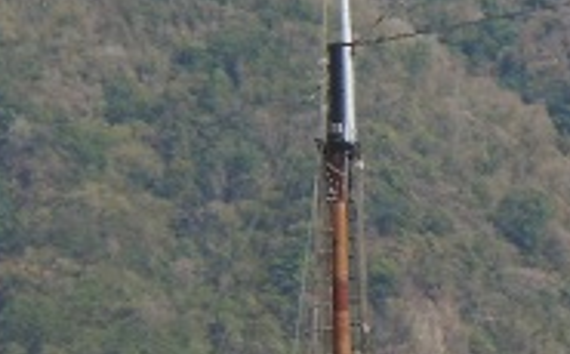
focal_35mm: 720
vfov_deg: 1.8
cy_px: 308
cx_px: 792
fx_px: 11168
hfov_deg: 2.9
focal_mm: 35
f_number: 5.6
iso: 100
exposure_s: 1/400
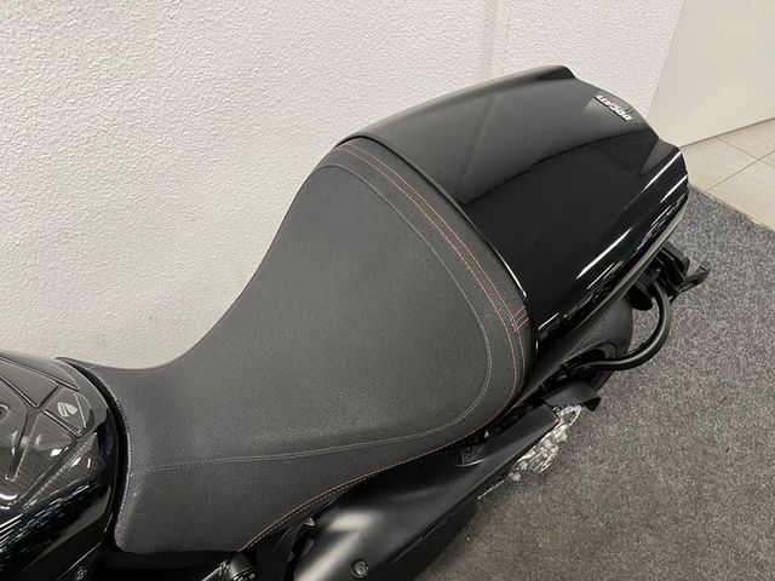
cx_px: 388
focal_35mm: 26
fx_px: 582
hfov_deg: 67.3
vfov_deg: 53.1
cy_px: 290
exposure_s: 1/50
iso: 160
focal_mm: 5.1
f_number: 1.6
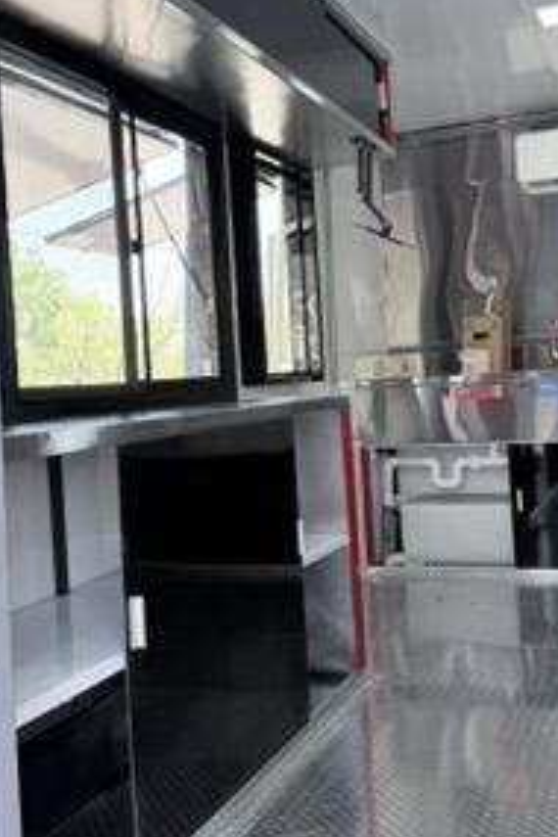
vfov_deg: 46.4
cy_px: 391
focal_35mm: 42
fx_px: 976
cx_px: 317
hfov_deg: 31.9
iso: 80
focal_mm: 6.76
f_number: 1.78
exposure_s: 1/243
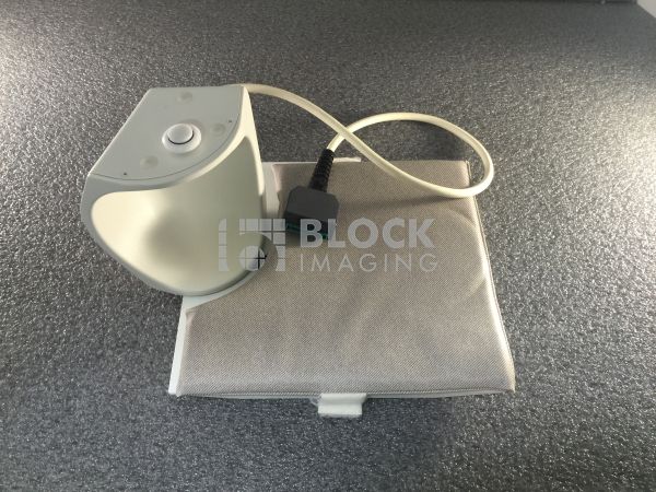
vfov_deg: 48.2
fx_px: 550
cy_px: 246
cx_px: 328
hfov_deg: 61.7
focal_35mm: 29
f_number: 2.2
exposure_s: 1/15
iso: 32
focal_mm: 4.15
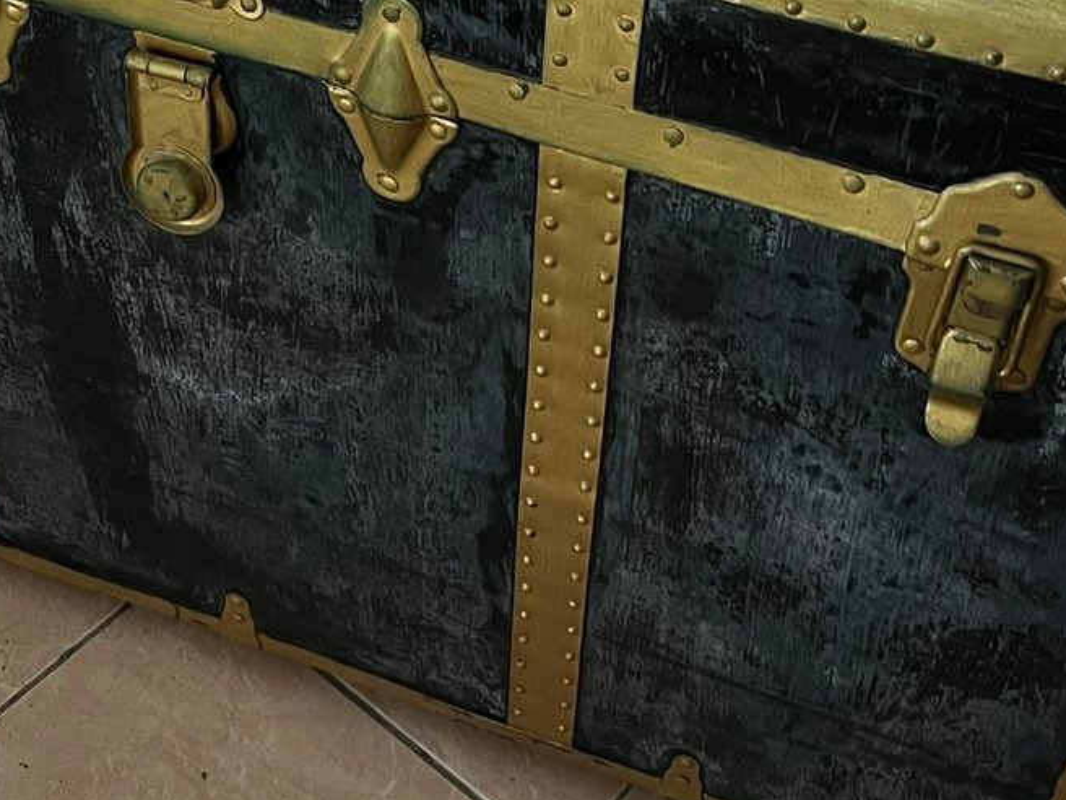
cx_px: 430
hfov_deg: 32.1
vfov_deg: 23.7
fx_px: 1848
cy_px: 77
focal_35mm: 60
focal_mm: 5.7
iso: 800
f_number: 1.5
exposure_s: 1/30
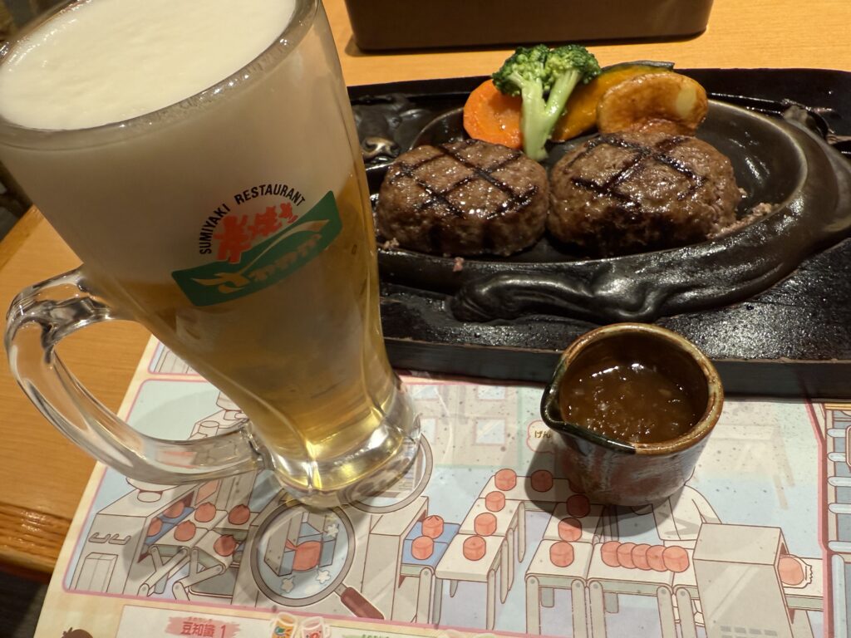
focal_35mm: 24
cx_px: 426
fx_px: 590
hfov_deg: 71.6
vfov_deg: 56.8
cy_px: 319
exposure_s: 1/89
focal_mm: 2.22
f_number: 2.2
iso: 320
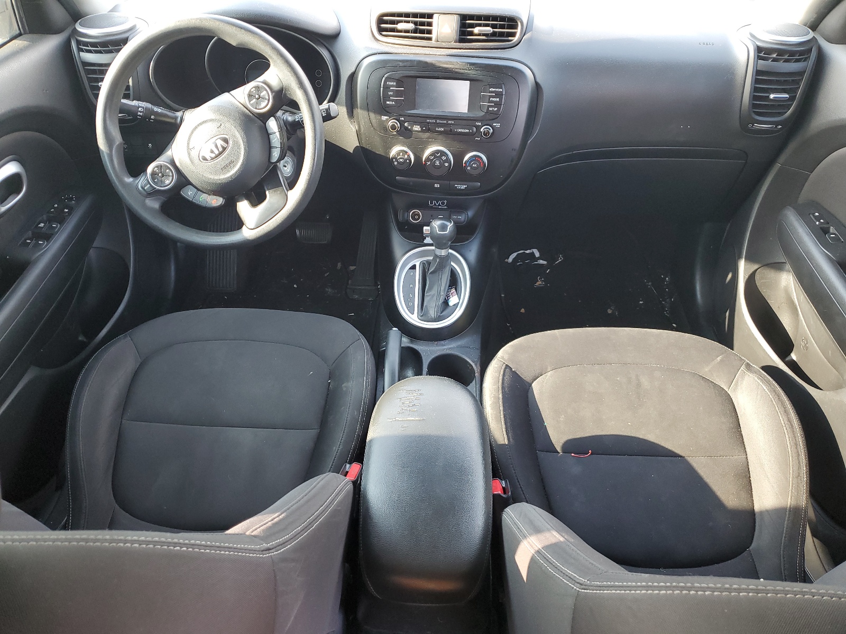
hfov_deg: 67.3
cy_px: 317
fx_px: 635
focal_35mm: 26
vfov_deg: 53.1
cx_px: 423
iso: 69
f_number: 1.5
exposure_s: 1/60.2
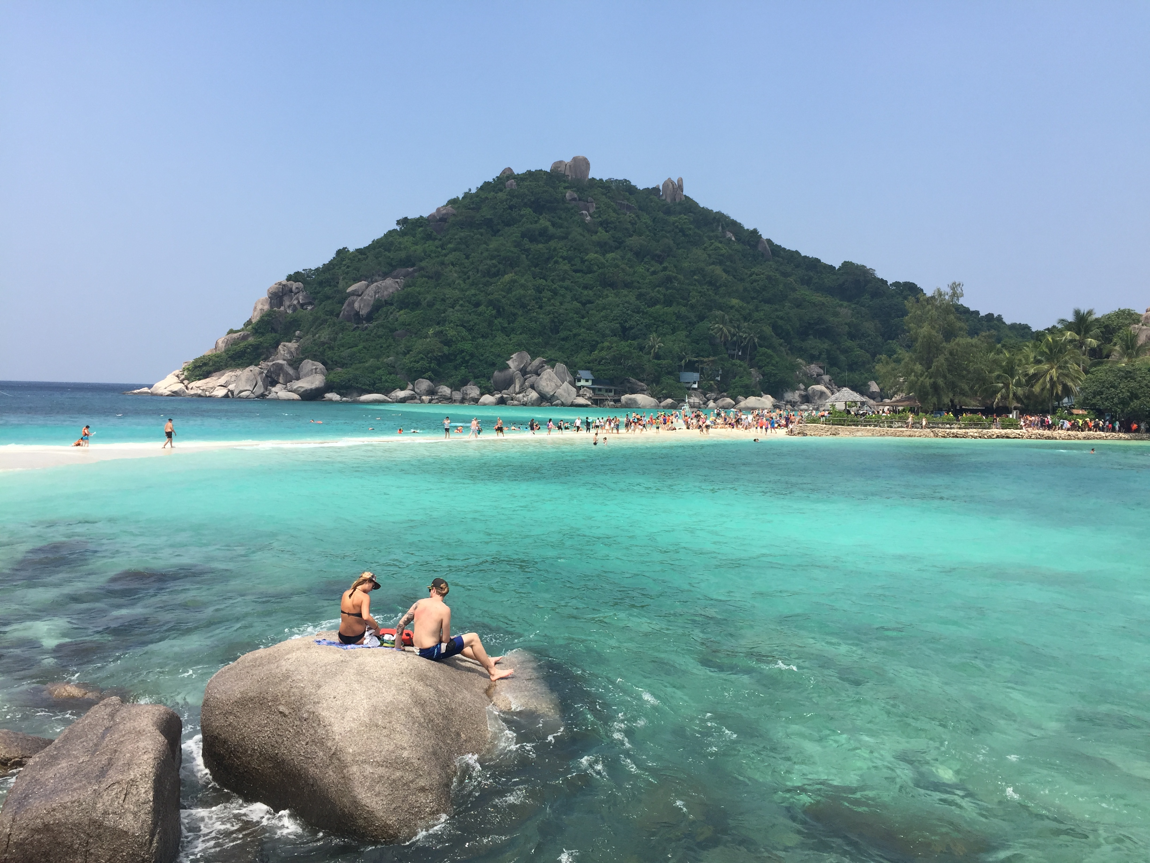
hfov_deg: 61.7
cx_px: 575
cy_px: 432
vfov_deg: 48.2
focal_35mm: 29
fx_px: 963
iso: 32
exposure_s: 1/1799
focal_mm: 4.15
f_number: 2.2
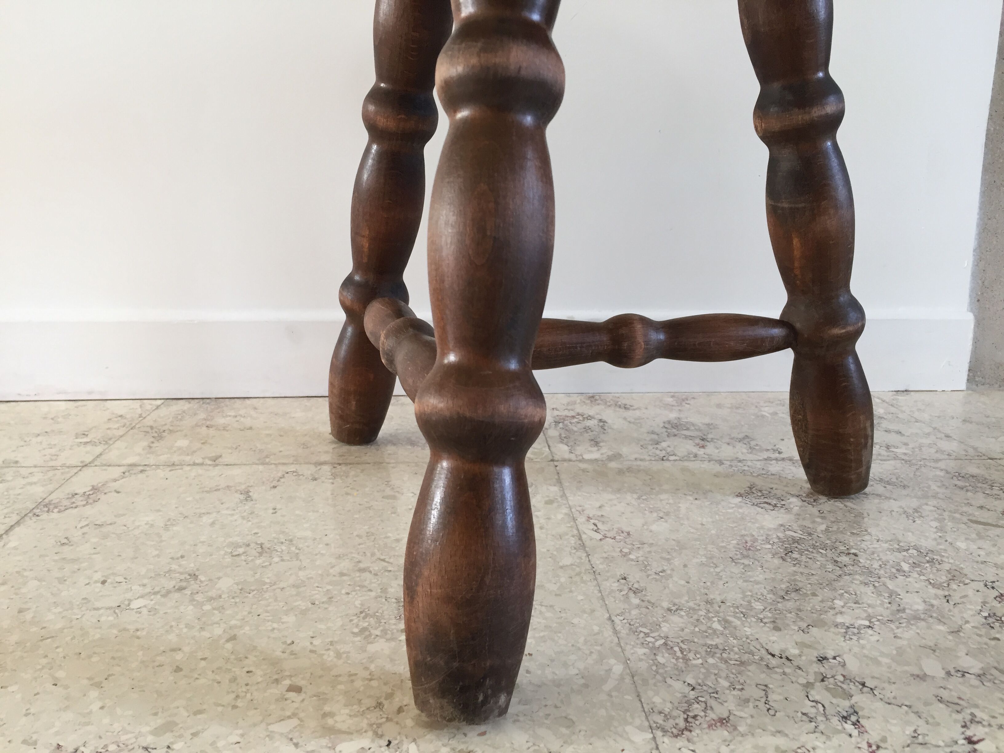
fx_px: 841
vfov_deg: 48.2
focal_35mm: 29
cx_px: 502
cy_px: 376
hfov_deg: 61.7
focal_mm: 4.15
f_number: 2.2
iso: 80
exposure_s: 1/33
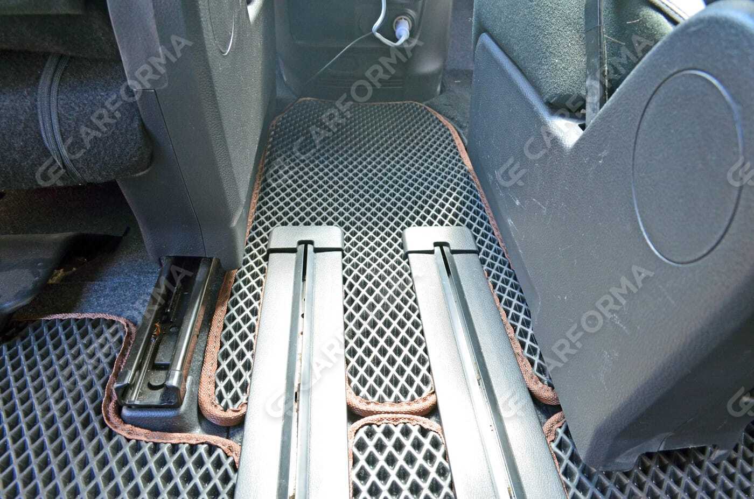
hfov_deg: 67.5
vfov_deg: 47.7
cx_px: 377
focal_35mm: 27
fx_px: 564
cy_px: 250
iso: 500
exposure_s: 1/15
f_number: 8
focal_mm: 18
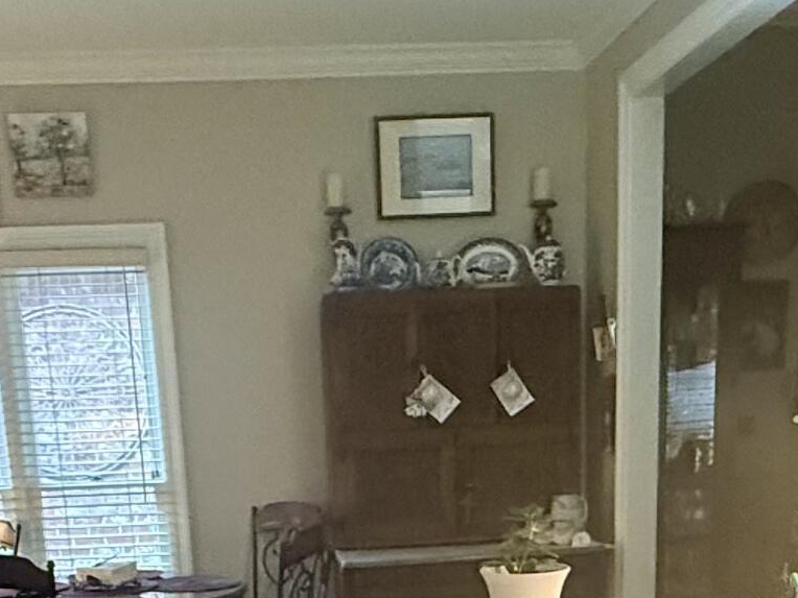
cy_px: 756
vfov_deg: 23.7
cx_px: 390
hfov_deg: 34.9
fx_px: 1268
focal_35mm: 55
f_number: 2.2
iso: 500
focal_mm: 2.22
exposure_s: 1/60
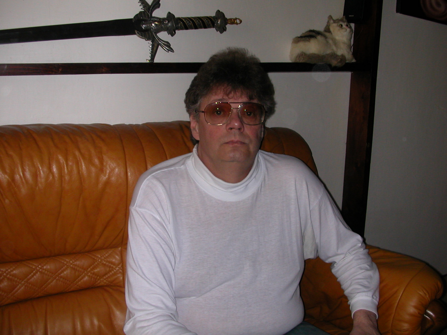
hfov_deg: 50.1
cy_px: 168
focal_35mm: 37
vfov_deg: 38.7
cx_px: 224
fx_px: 478
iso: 100
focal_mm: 5.6
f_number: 2.7
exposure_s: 1/59.9
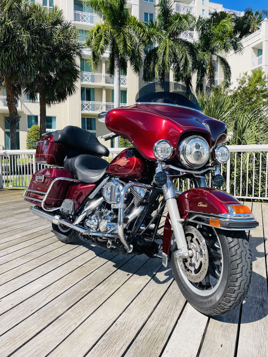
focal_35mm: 26
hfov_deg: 53.1
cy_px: 178
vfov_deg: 67.3
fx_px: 268
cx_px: 134
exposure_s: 1/2212
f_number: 1.6
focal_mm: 4.2
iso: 32
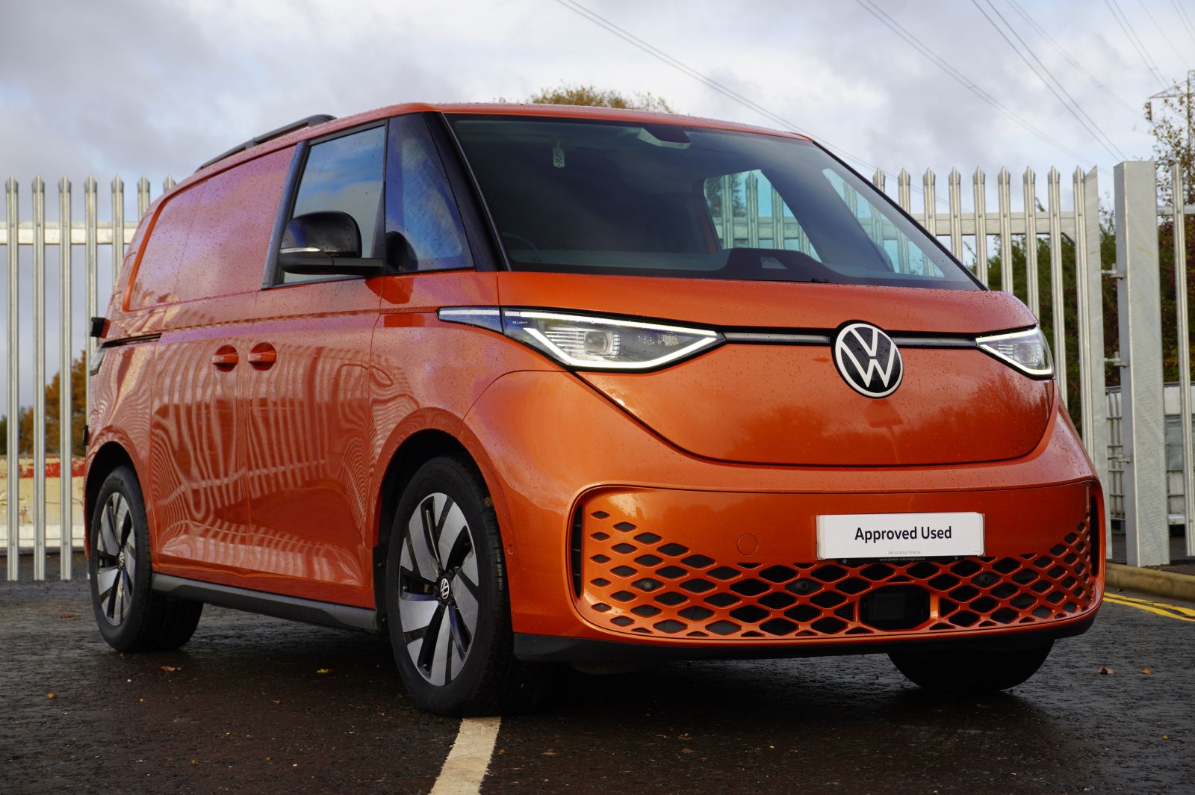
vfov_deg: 21.5
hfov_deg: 31.9
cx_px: 598
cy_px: 398
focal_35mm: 63
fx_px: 2089
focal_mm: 42
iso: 100
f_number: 6.7
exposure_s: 1/90
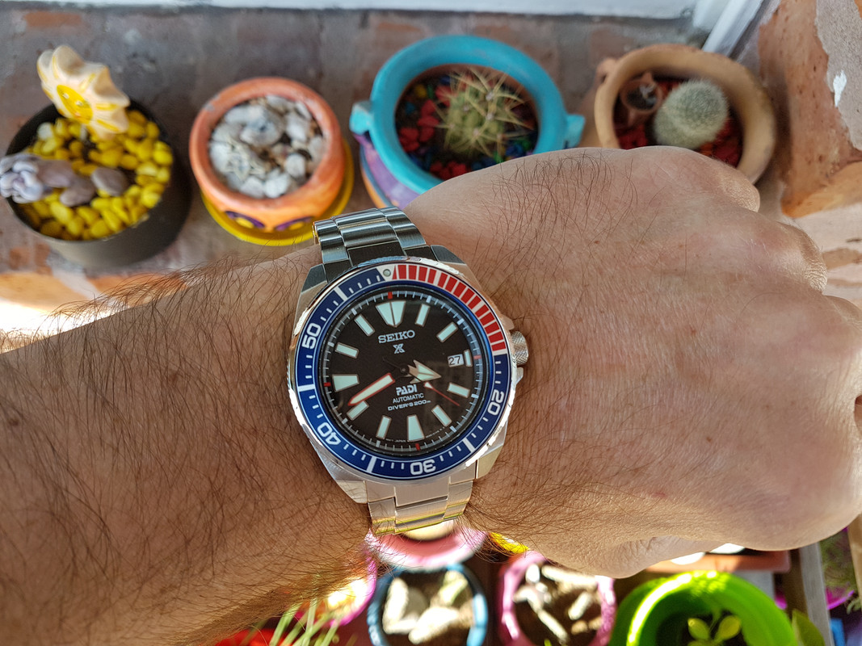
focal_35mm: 26
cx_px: 431
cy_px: 323
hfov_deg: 67.3
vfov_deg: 53.1
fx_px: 647
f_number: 1.7
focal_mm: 4.2
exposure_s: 1/251
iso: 40
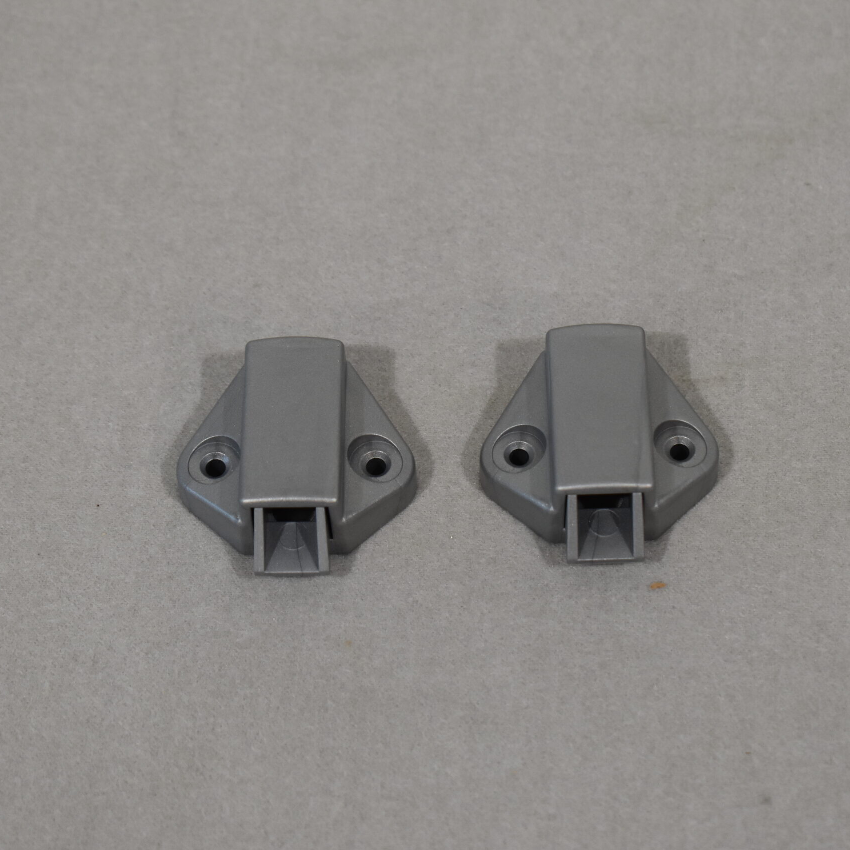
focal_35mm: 106
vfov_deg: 16.5
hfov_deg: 16.5
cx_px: 477
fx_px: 2935
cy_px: 426
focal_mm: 55
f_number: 5.6
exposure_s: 1/200
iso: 800
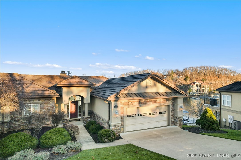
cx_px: 120
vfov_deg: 57.2
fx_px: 147
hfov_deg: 78.6
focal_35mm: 22
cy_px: 80
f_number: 2.8
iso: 100
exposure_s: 1/640
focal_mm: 8.4
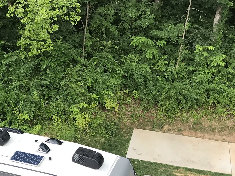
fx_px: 536
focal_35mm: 79
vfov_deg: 18.1
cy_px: 188
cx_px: -24
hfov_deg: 23.2
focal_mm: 3.99
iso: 20
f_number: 1.8
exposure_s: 1/199
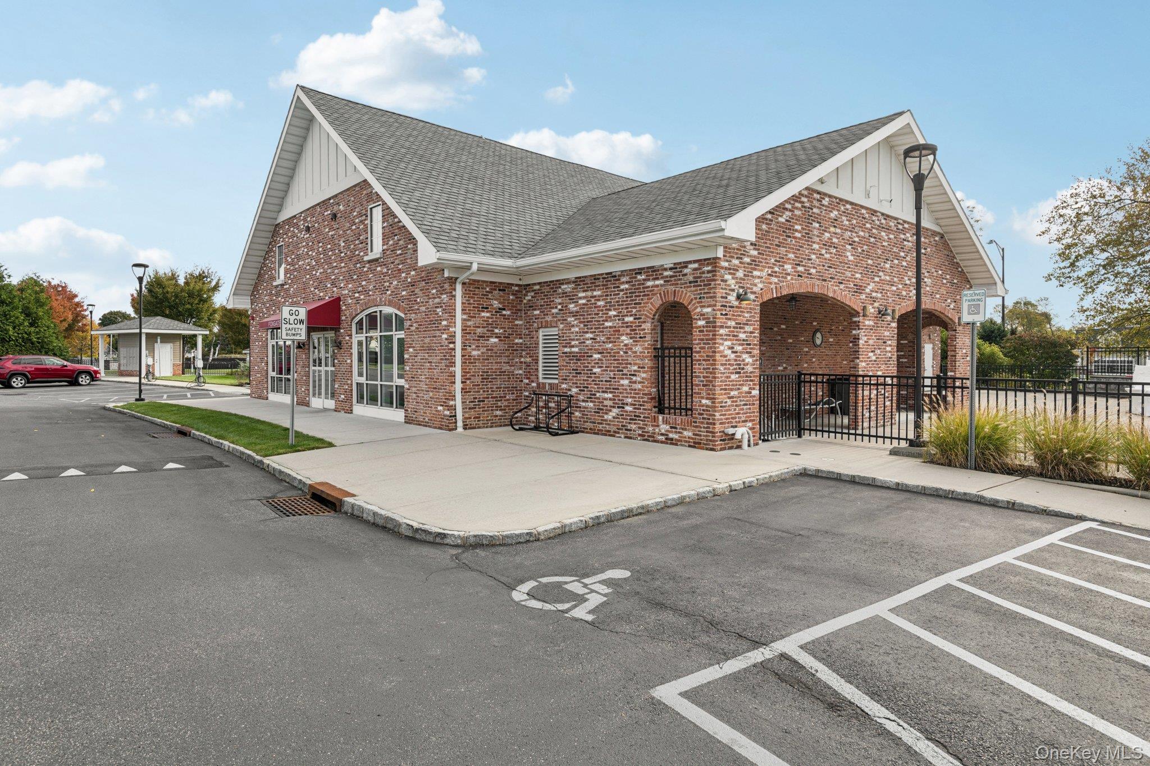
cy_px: 383
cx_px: 575
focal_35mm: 19
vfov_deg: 64.5
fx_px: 607
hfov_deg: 86.9
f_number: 8
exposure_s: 1/250
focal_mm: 19
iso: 160
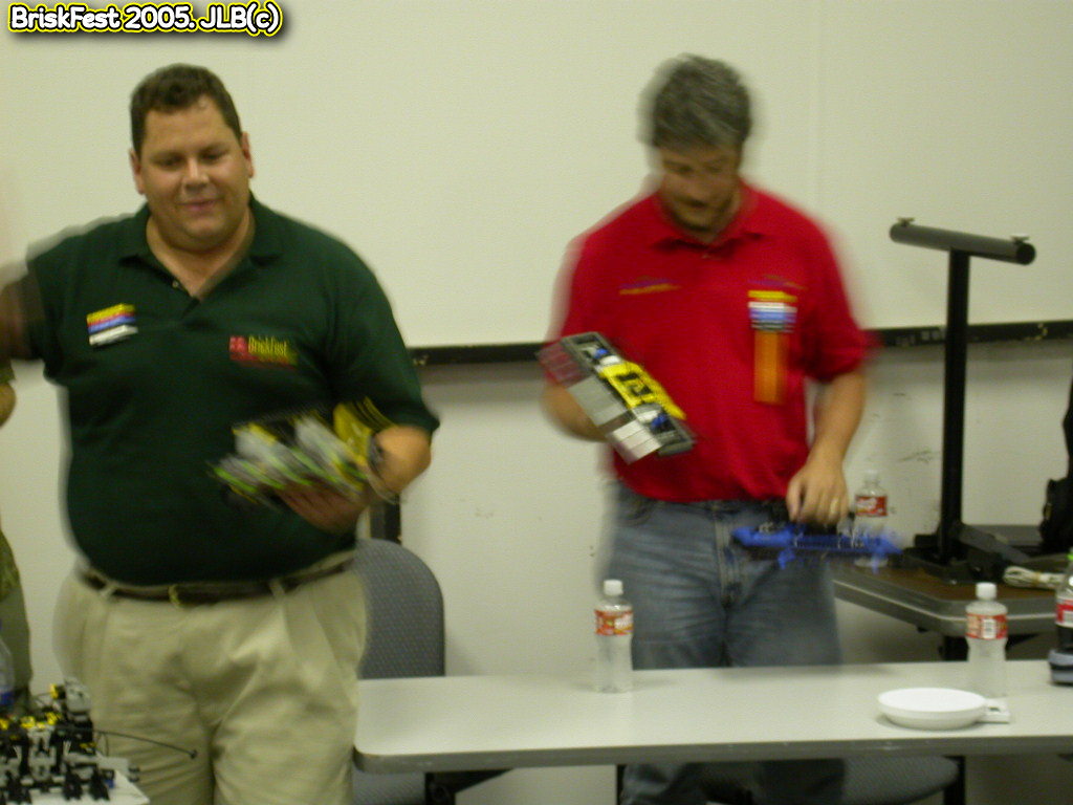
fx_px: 4092
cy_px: 402
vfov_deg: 11.2
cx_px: 536
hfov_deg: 14.9
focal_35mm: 132
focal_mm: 27.3
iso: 100
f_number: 4.6
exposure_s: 1/4.7
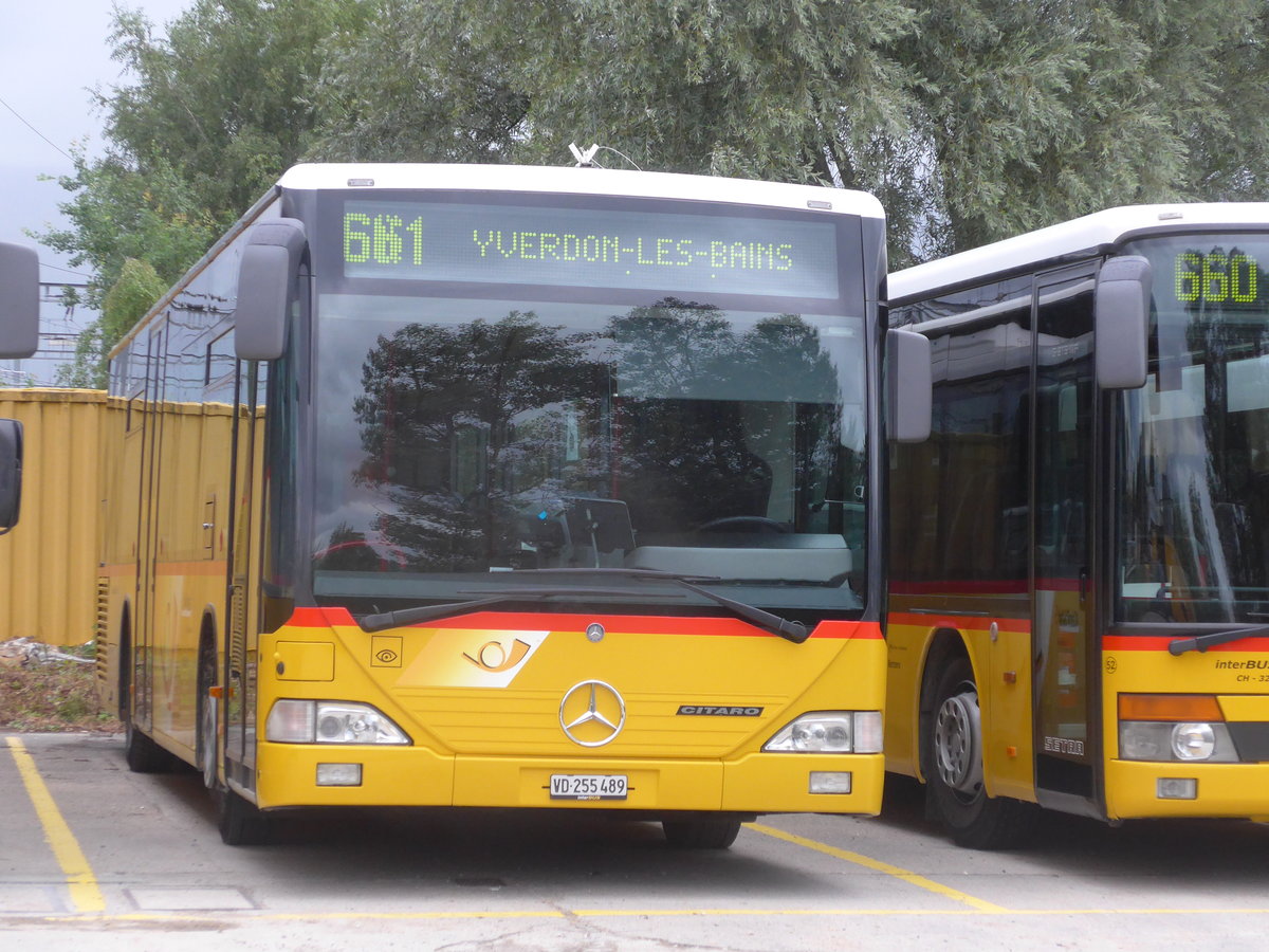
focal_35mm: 103
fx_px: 3776
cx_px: 634
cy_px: 476
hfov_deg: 19.1
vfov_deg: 14.4
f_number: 4.8
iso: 400
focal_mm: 20.4
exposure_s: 1/80
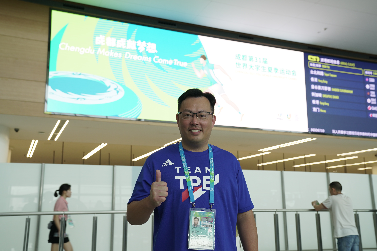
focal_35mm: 39
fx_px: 408
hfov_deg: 49.6
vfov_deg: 34.1
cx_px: 188
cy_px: 126
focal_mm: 39
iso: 500
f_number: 5
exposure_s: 1/60
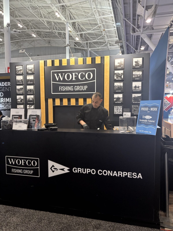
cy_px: 116
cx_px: 86
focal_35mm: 26
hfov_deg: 53.1
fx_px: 173
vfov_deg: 67.3
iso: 250
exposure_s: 1/60
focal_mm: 5.96
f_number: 1.6
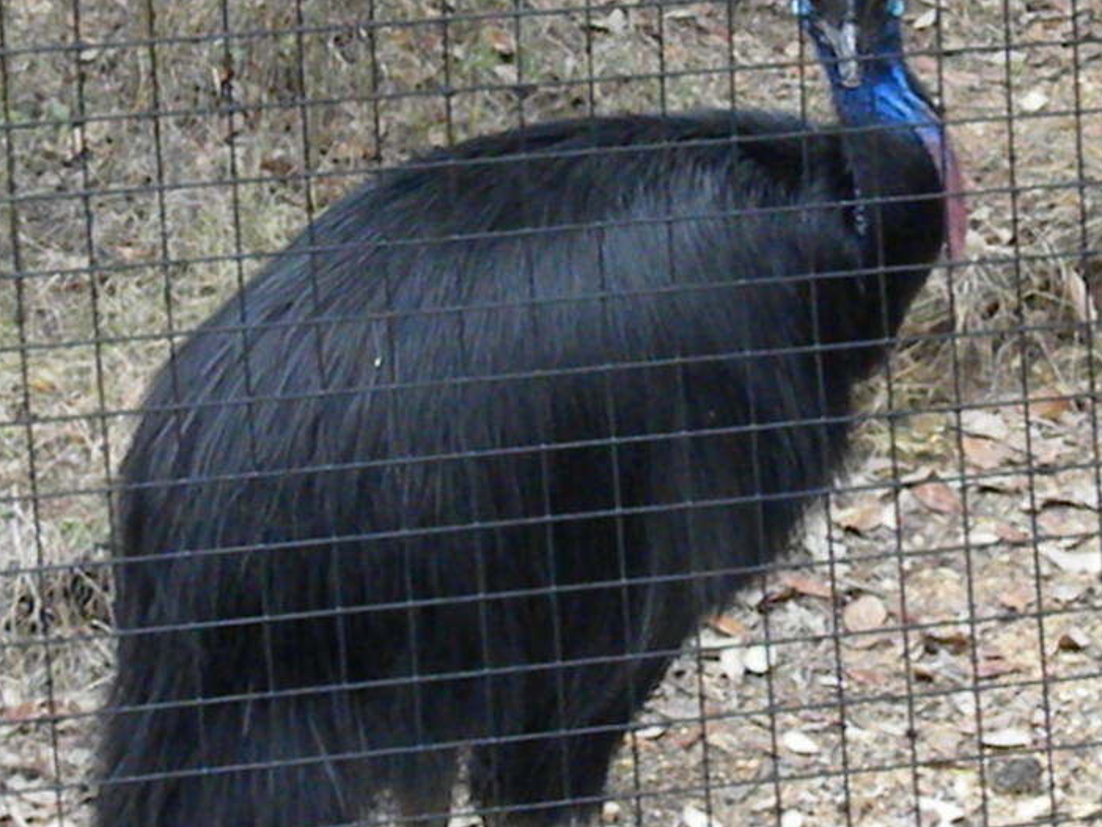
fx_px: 6177
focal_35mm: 194
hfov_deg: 10.2
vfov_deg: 7.7
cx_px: 833
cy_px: 225
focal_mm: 15
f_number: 5.1
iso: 884
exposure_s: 1/289
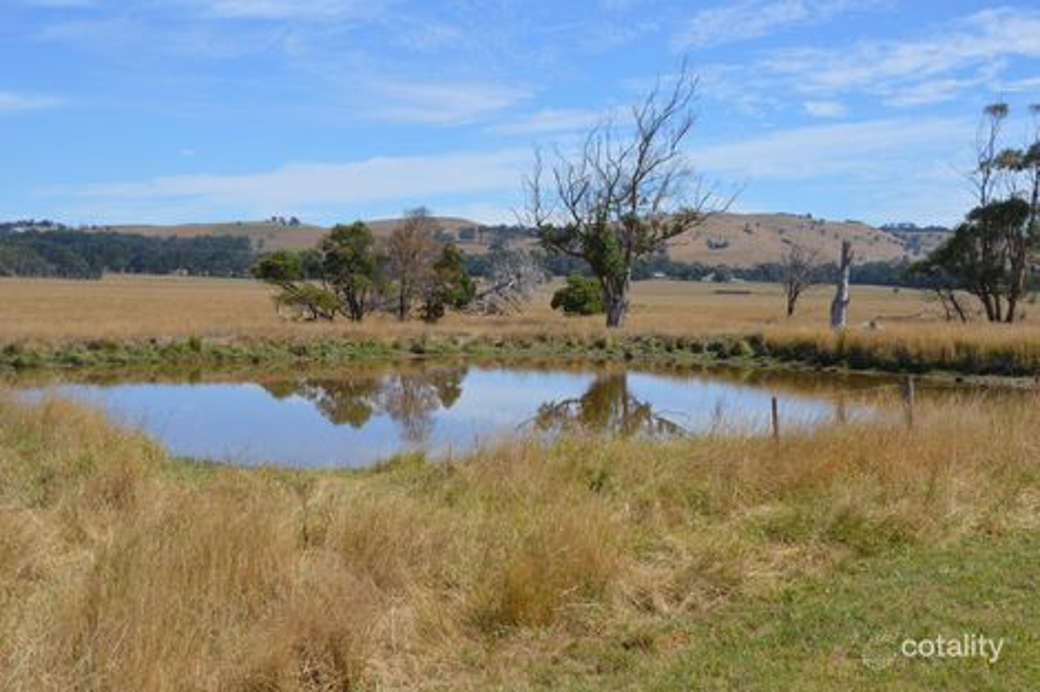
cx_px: 520
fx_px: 1386
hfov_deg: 41.1
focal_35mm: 48
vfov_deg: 28.1
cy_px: 346
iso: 100
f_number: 8
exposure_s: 1/250
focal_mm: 32
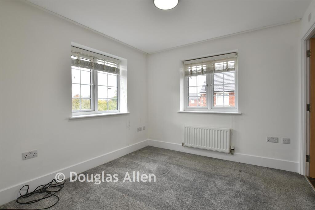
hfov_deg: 96.7
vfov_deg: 73.8
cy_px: 105
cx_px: 158
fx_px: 140
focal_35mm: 16
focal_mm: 11
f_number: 8
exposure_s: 1/8
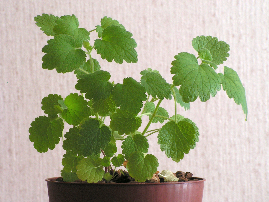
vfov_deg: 10.9
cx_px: 134
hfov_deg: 14.5
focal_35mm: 136
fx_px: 1057
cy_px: 101
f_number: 8
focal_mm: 22.8
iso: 100
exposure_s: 15
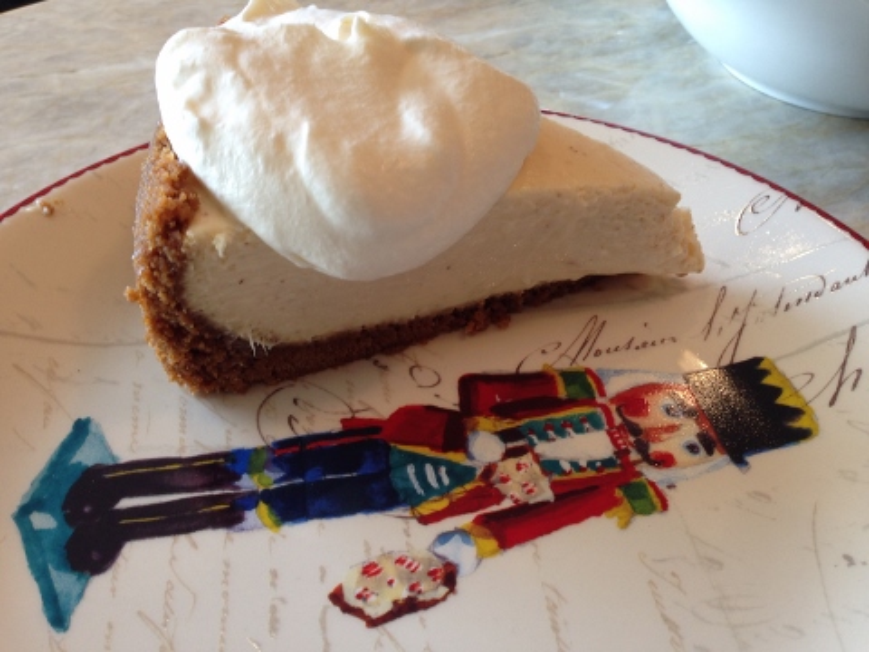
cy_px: 326
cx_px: 434
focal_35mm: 33
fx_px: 828
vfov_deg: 42.9
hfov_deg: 55.4
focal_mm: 4.12
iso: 50
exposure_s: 1/40
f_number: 2.4
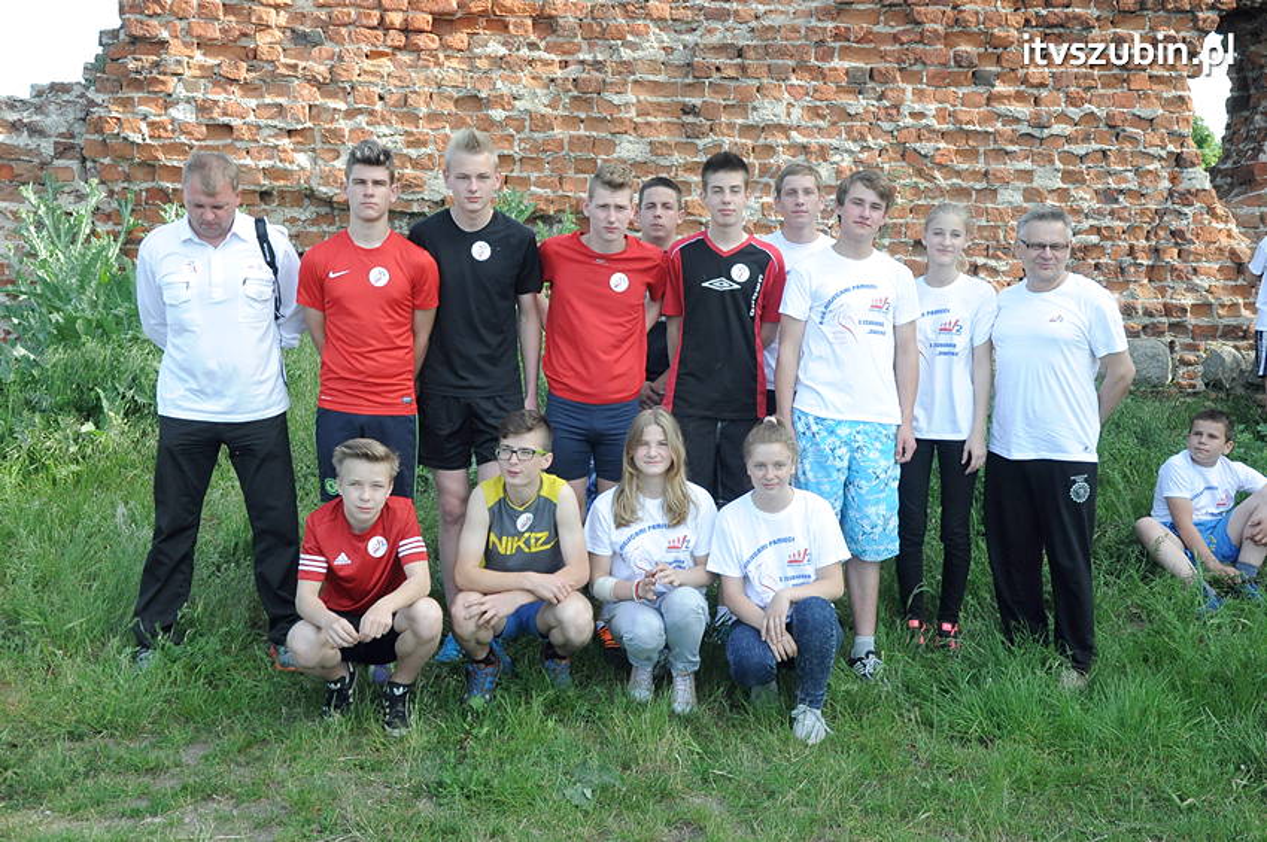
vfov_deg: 31.8
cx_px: 634
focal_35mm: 42
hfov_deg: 46.4
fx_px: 1477
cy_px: 421
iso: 800
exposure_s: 1/320
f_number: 9
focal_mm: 28
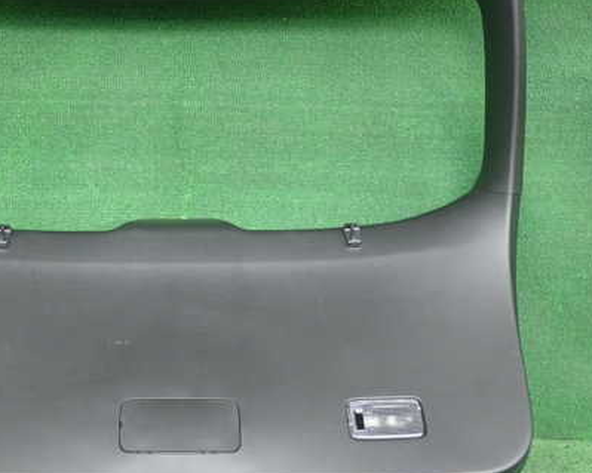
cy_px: 185
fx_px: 771
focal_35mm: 44
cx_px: 178
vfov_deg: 34.0
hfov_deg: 41.2
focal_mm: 5.5
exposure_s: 1/125
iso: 250
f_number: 2.3
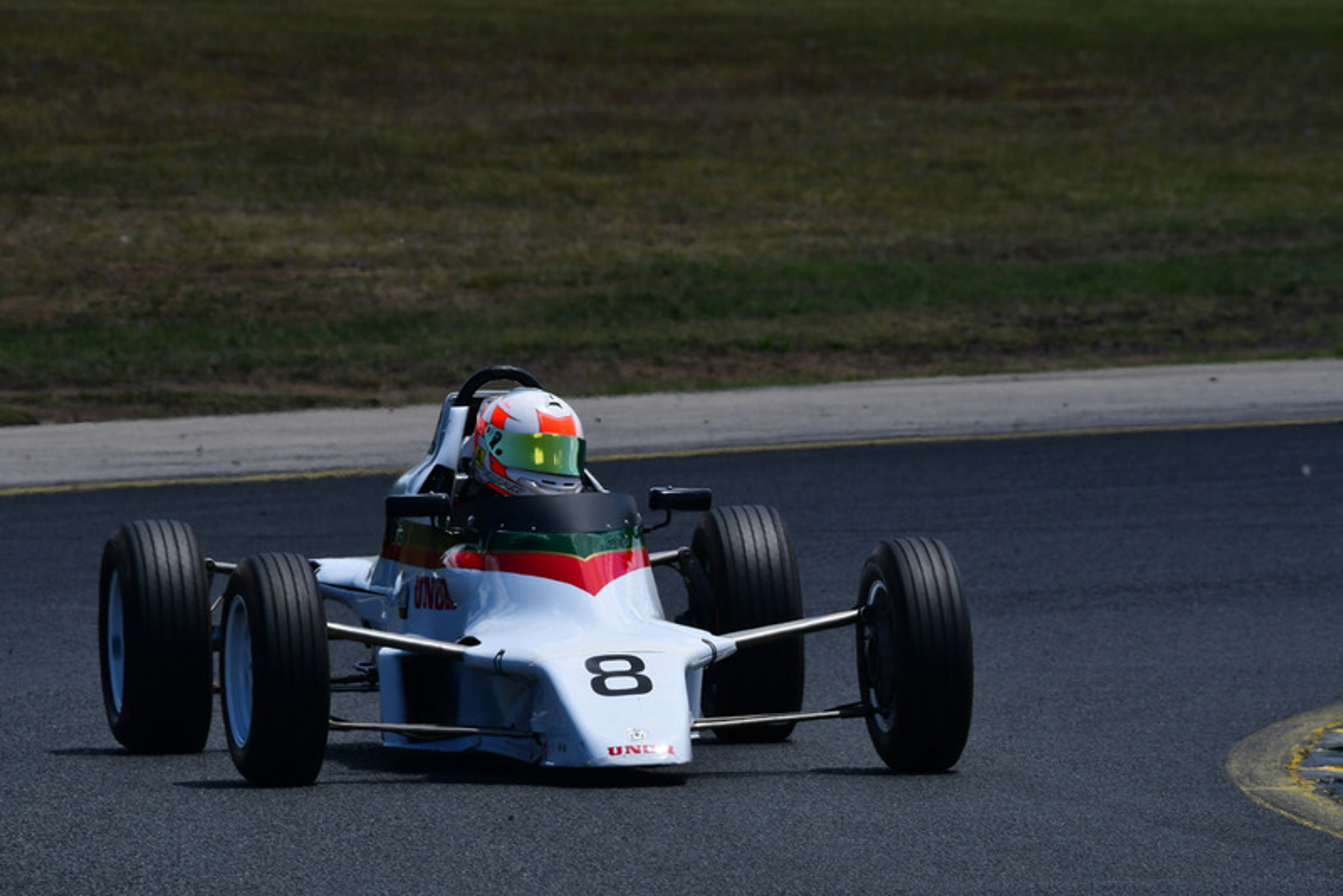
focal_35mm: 615
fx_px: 22950
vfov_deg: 2.2
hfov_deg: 3.4
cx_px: 672
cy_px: 448
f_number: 11
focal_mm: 410
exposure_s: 1/640
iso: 320
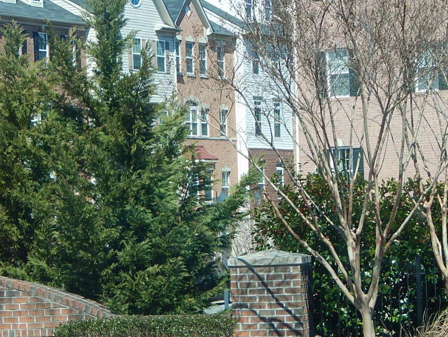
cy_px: 242
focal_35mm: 168
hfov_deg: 11.7
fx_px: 2175
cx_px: 133
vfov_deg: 8.8
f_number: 4.5
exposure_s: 1/500
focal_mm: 18.7
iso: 125
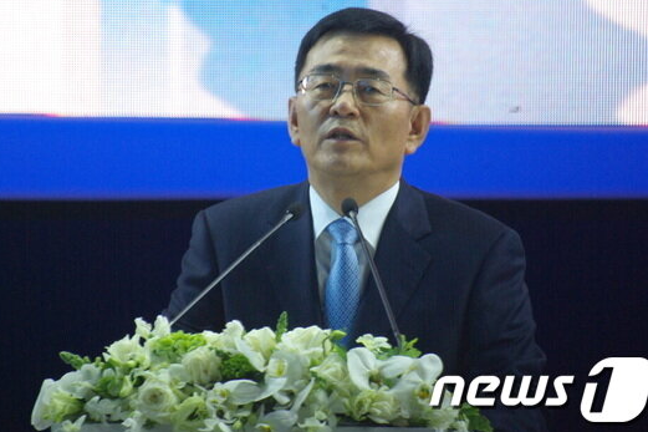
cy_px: 204
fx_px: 8709
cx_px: 320
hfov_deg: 4.3
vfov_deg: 2.8
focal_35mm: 484
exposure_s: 1/125
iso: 800
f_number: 5.6
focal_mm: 300
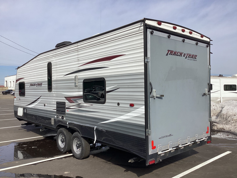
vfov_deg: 45.4
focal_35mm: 31
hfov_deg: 58.4
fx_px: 212
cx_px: 118
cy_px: 89
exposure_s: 1/1812
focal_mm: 3.3
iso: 25
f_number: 2.4
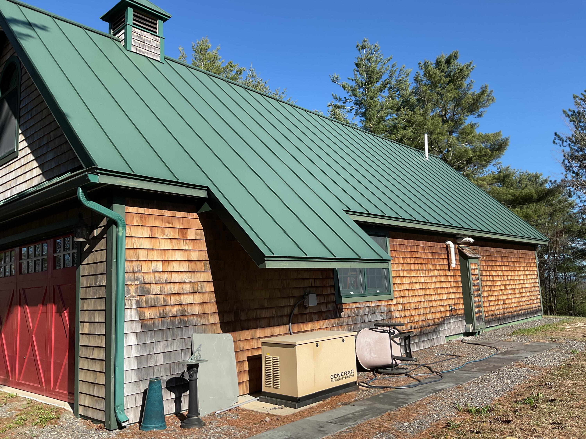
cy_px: 220
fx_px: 491
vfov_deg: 48.2
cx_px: 293
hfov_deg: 61.7
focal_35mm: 29
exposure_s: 1/1577
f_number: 1.8
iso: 16
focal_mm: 3
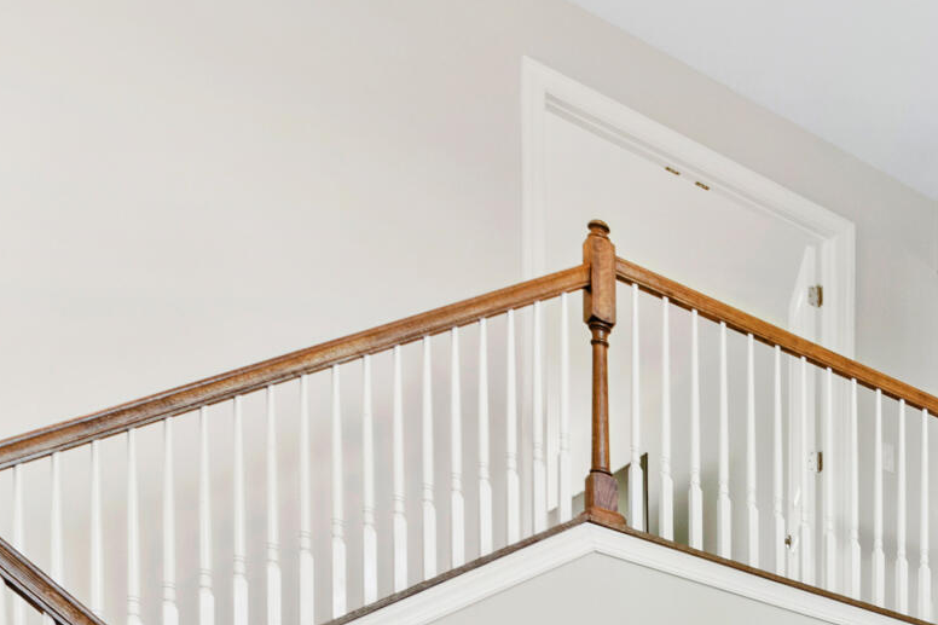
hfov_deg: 26.0
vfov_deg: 17.7
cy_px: 1187
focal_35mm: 58
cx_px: 1389
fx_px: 1511
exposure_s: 1.3
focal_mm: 10
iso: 100
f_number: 8
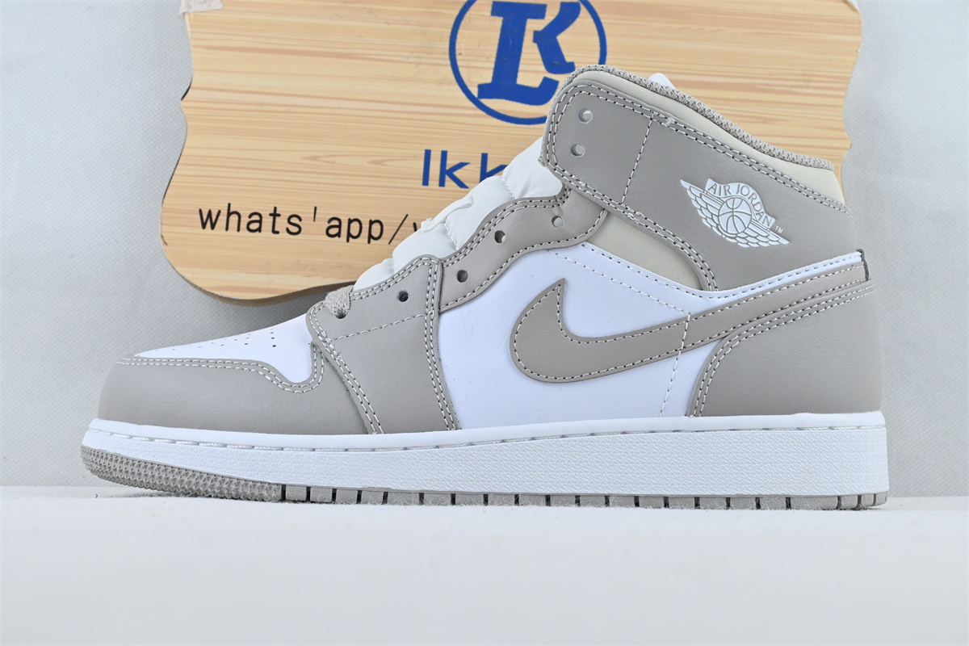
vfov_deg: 24.4
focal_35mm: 56
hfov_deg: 35.9
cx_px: 484
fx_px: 1494
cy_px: 323
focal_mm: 37
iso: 1000
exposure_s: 1/160
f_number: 10
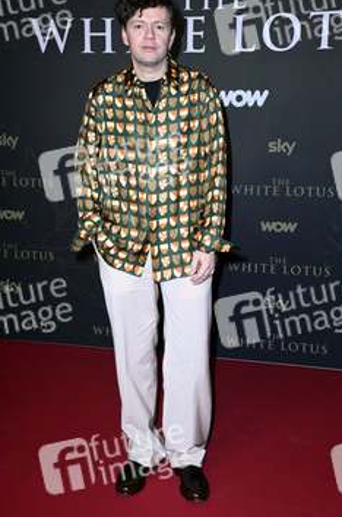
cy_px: 240
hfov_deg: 22.9
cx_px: 156
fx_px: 844
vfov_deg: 34.0
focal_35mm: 59
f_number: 4.5
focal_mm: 52
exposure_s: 1/250
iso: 800
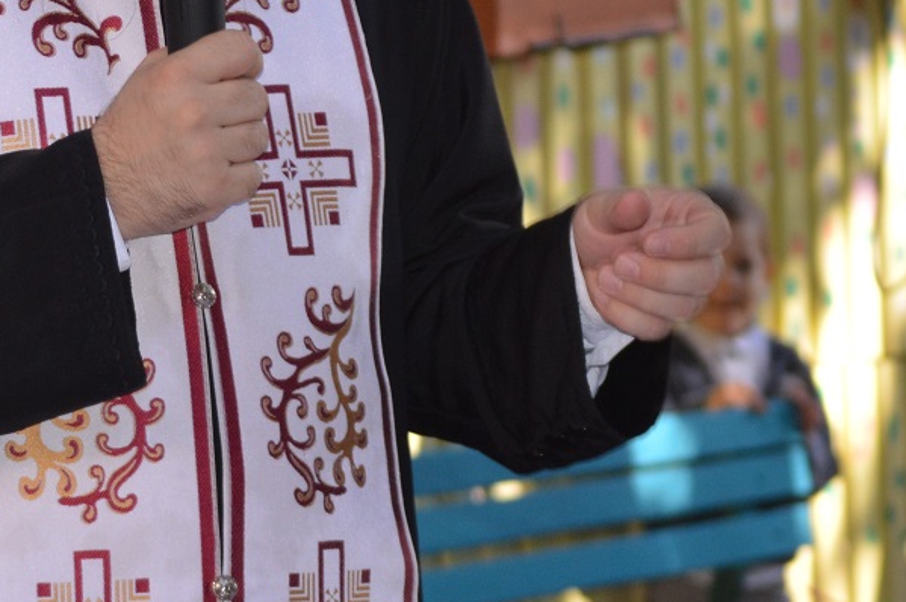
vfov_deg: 5.0
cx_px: 133
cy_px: -75
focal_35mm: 276
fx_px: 6930
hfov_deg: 7.5
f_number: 4
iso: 280
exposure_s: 1/125
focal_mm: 55
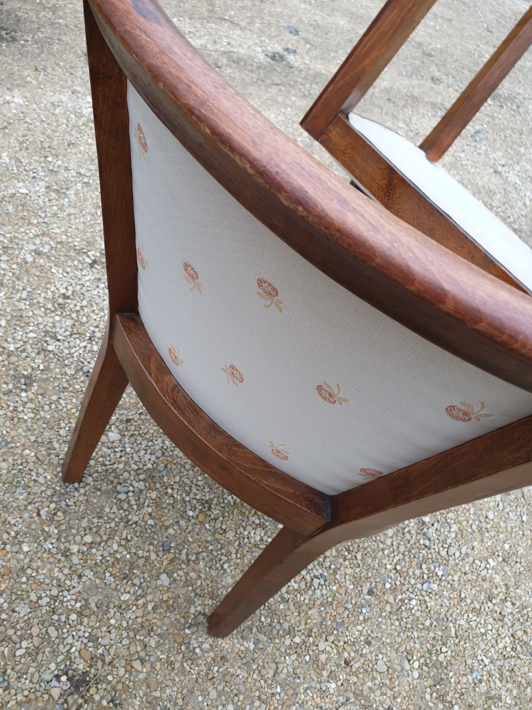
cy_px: 355
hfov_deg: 53.1
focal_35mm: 26
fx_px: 533
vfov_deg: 67.3
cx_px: 266
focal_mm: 4.3
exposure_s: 1/50
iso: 64
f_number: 2.4
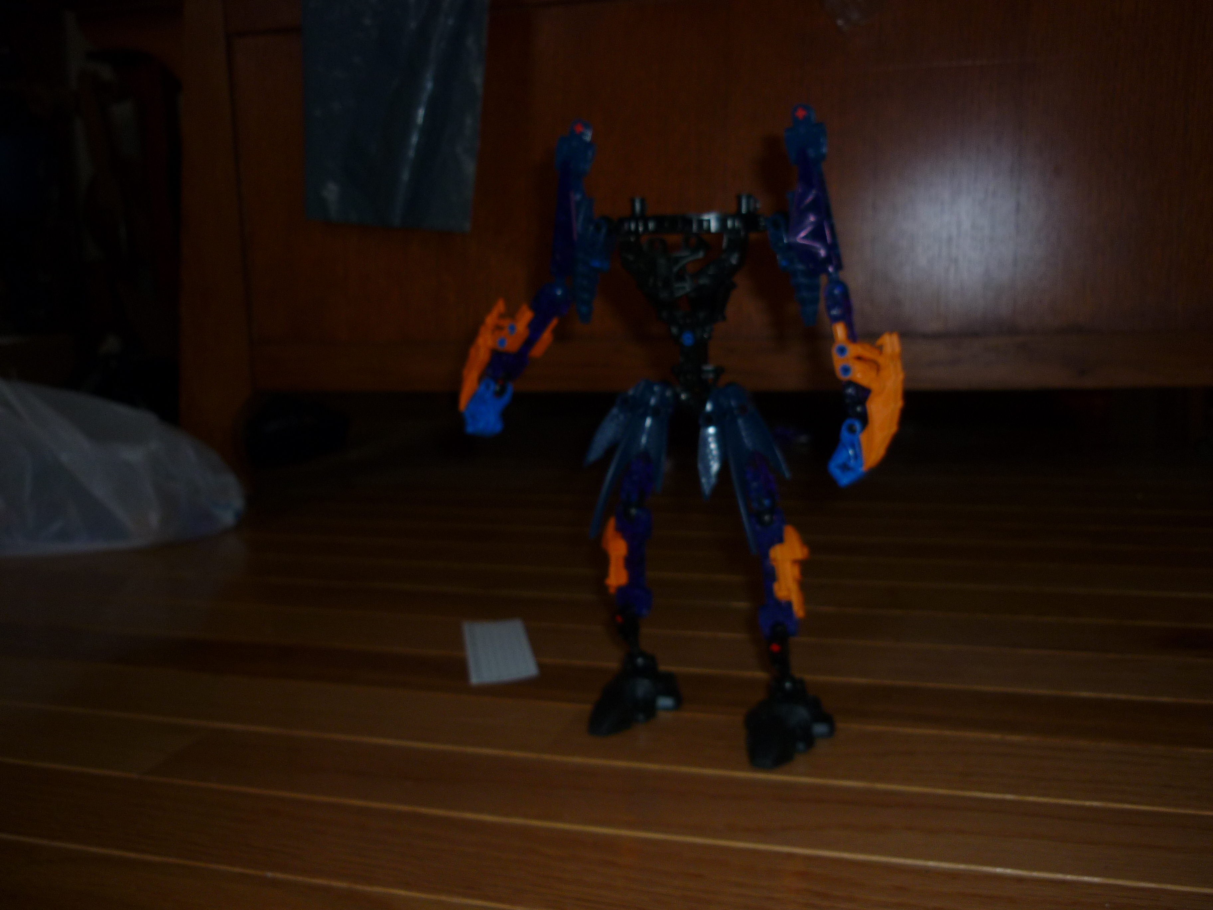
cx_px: 606
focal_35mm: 33
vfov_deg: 42.9
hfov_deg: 55.4
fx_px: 1156
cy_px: 455
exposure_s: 1/125
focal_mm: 5.5
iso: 100
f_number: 2.8
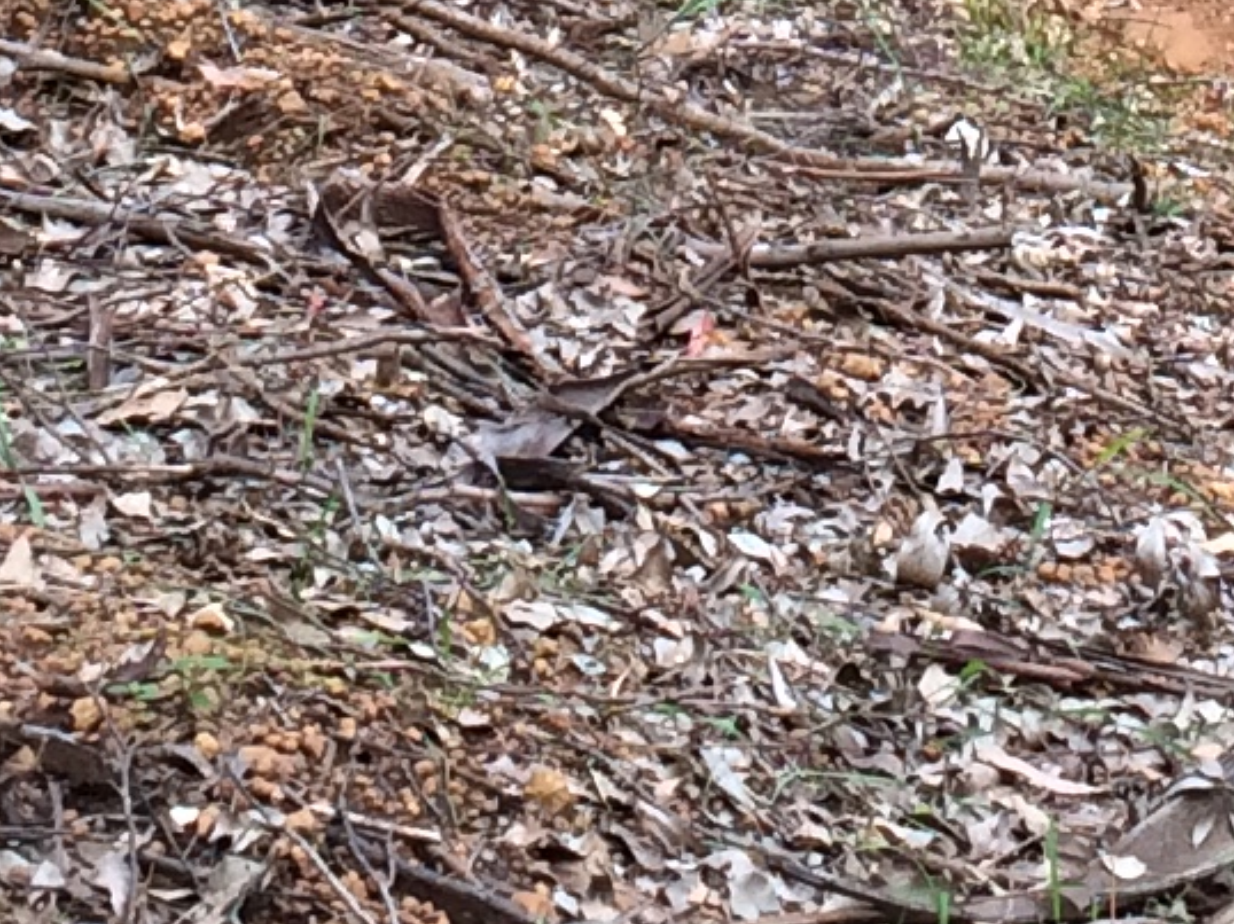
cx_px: 979
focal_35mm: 176
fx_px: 6271
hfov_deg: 11.2
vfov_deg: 7.7
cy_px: -1472
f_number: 2.2
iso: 50
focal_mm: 4.15
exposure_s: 1/120
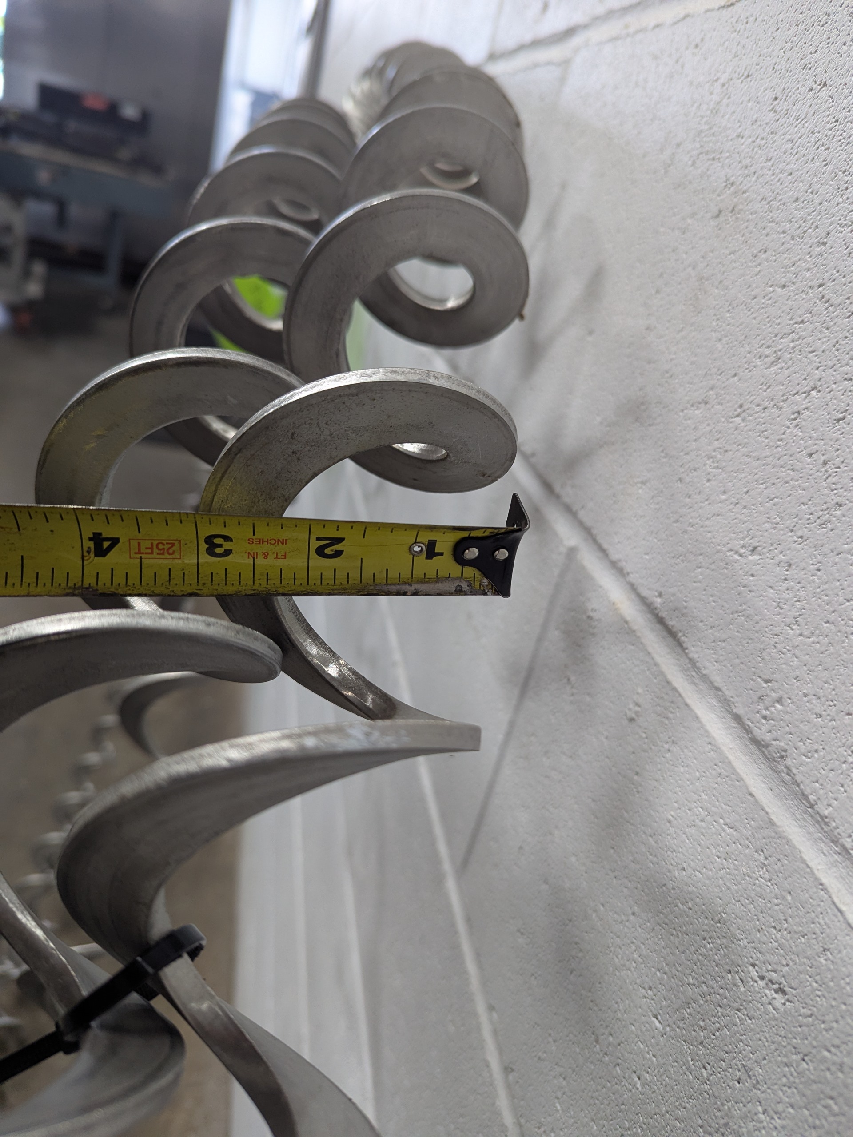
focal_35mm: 24
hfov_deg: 56.8
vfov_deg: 71.6
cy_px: 568
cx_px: 426
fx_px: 789
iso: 291
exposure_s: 1/122
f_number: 1.85
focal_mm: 6.81
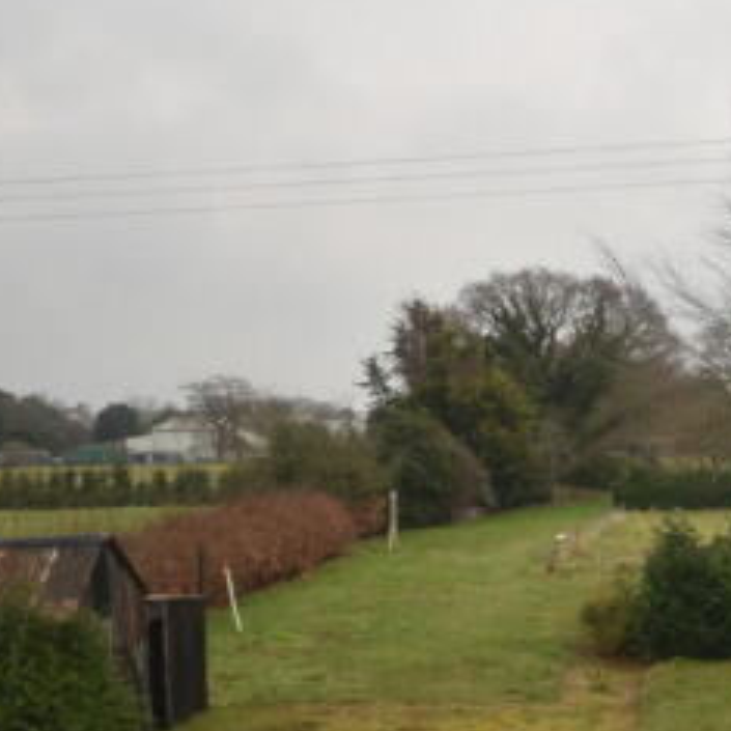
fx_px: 1696
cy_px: 390
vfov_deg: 24.3
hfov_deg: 23.5
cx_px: 698
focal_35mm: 71
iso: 160
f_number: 5.6
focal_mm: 20
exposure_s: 1/200
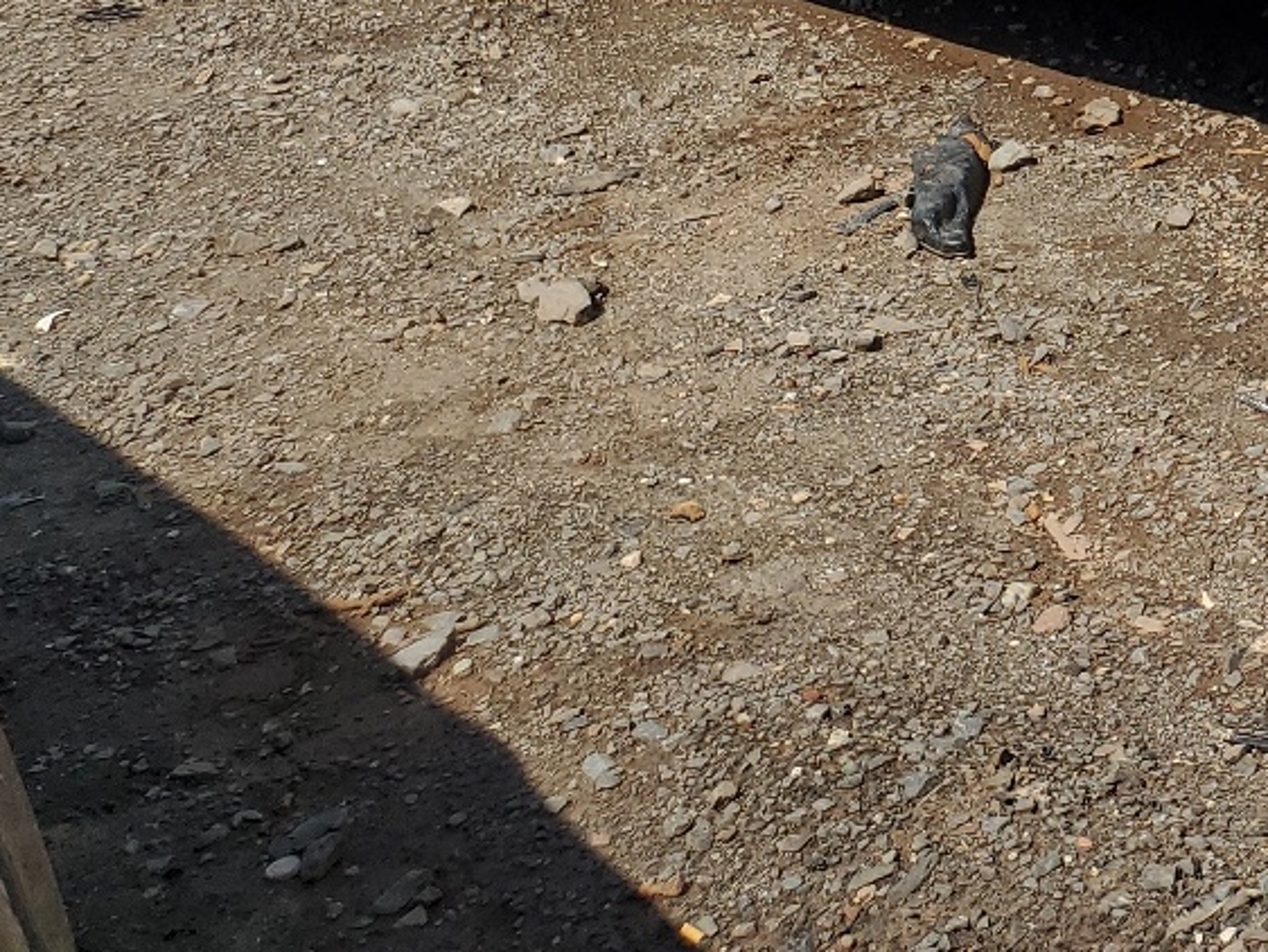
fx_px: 2712
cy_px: -397
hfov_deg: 23.1
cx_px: 1694
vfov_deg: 18.1
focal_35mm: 74
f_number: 1.5
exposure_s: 1/3333
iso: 50
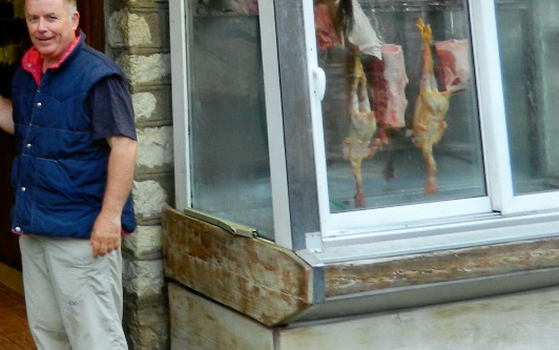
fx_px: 991
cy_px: -64
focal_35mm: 65
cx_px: -74
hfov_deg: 28.3
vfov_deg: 19.0
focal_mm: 4.5
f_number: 3.1
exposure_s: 1/30
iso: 110
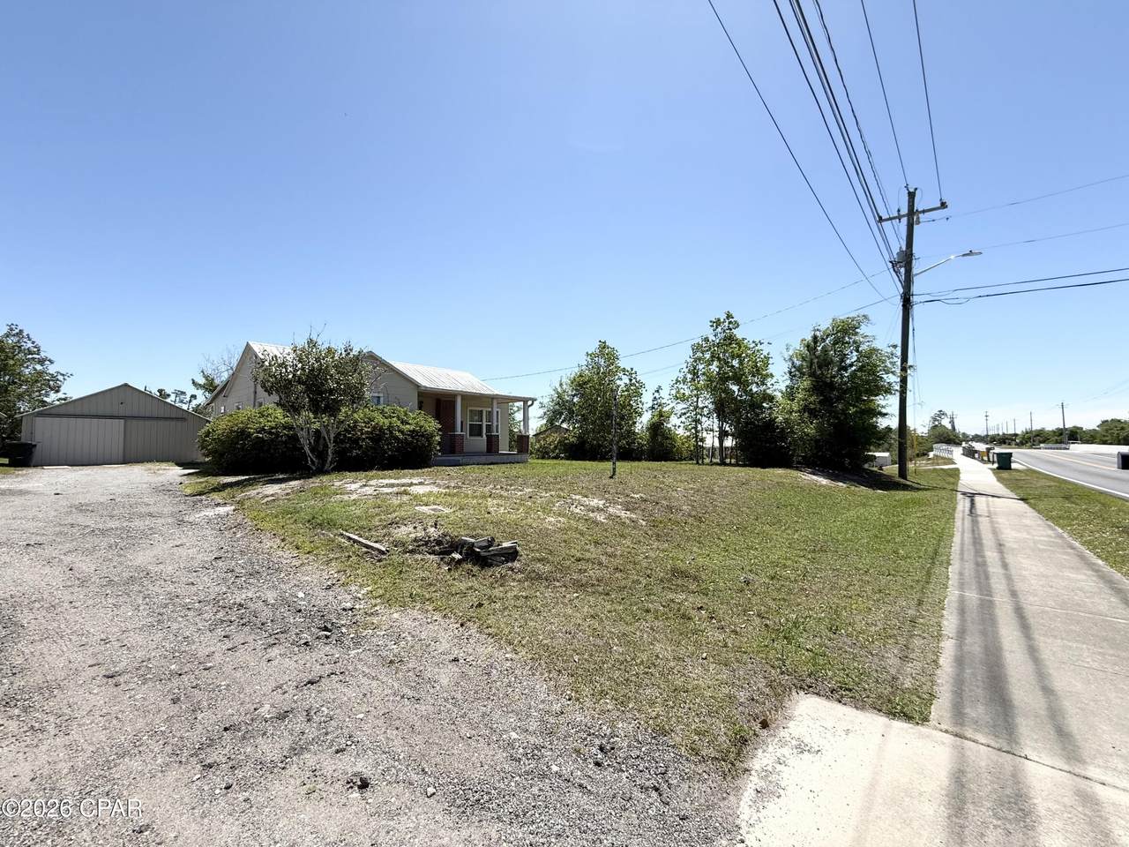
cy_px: 424
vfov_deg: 85.7
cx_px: 564
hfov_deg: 102.1
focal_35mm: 14
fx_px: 457
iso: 50
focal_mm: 2.22
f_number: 2.2
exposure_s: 1/2092
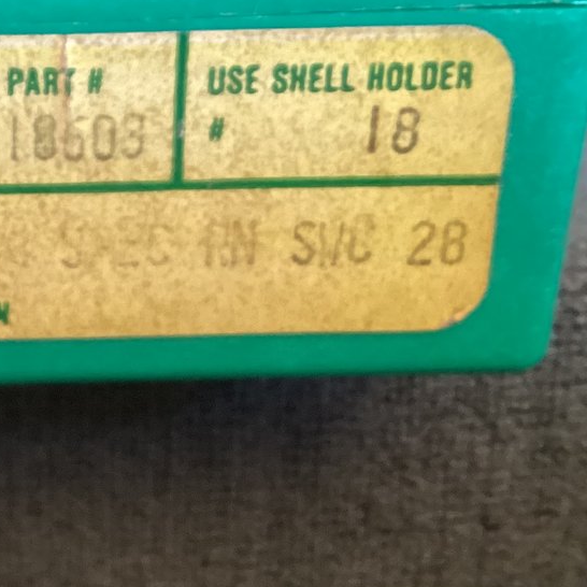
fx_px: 1458
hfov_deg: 21.6
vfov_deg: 22.8
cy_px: 277
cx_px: -62
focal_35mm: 76
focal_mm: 3.3
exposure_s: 1/50
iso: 320
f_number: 2.4
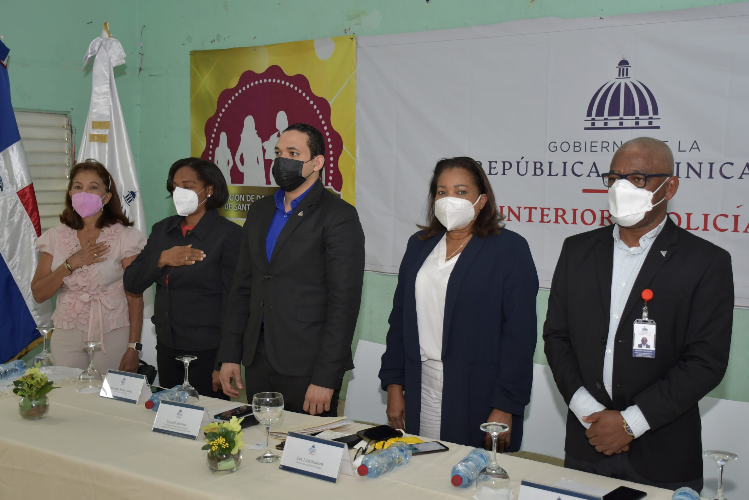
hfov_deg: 46.4
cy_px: 239
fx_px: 874
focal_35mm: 42
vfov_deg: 31.9
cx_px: 398
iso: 500
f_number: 3.8
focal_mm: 26
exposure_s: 1/125
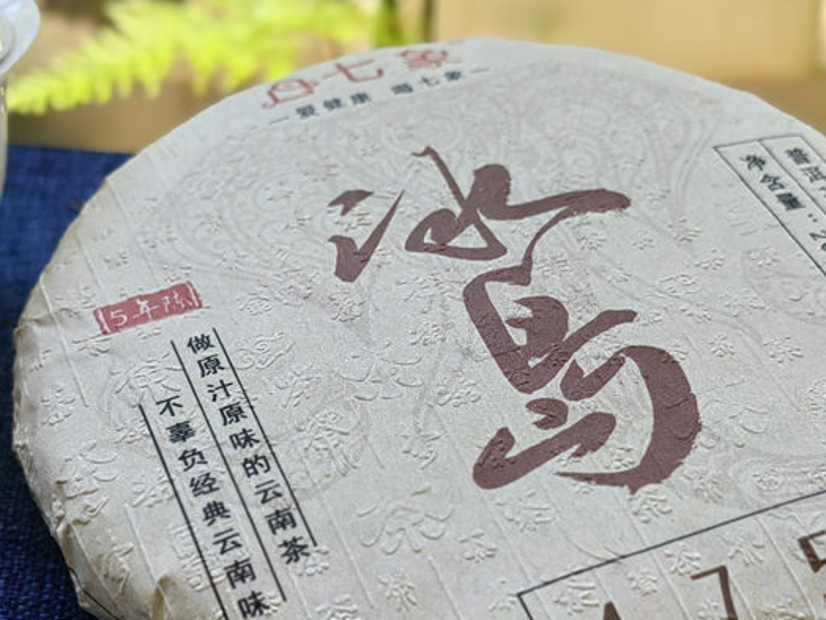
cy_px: 361
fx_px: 1575
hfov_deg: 29.4
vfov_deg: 22.2
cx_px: 424
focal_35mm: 66
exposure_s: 1/765
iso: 50
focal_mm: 5.54
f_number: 4
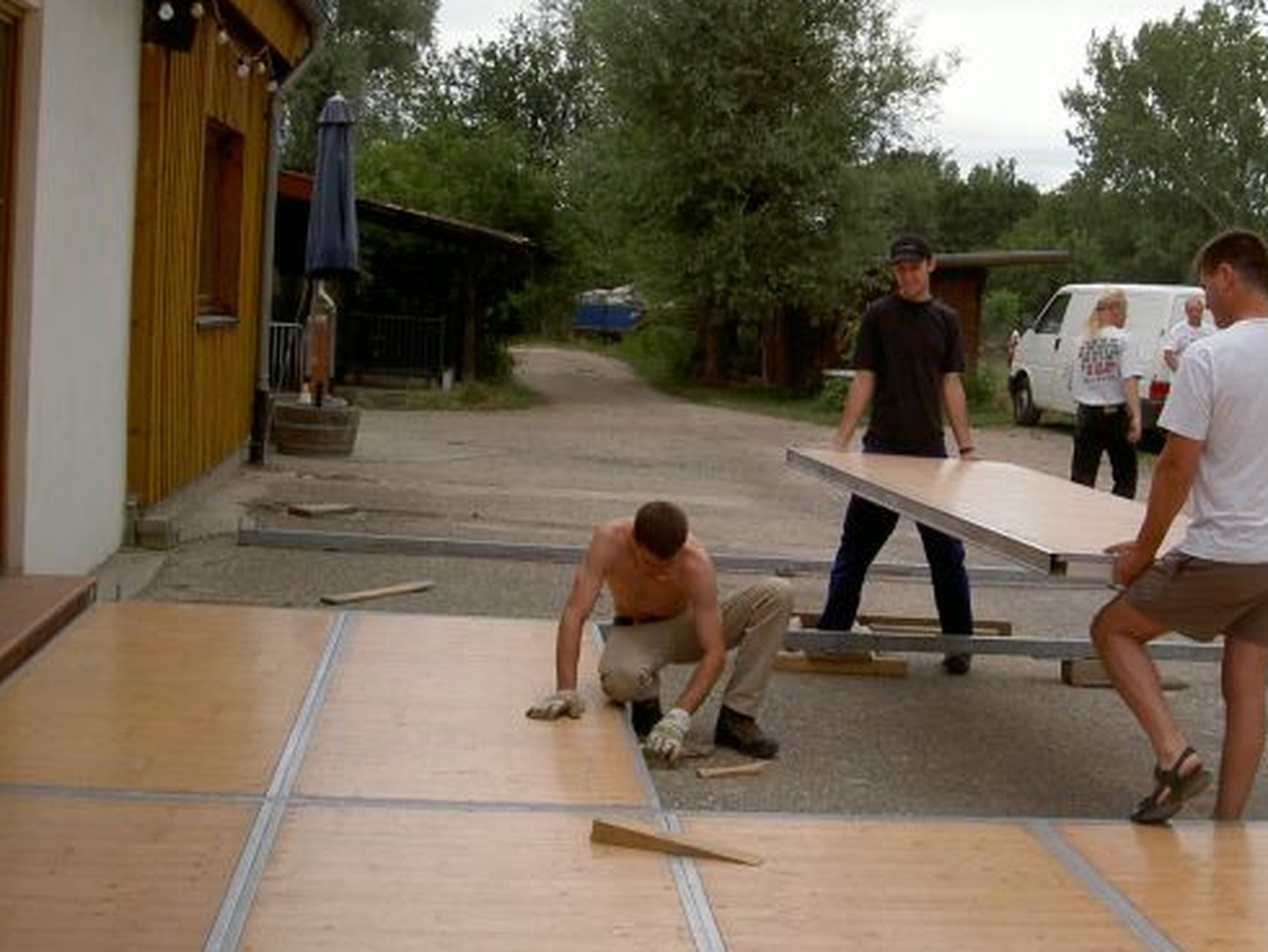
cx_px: 750
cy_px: 404
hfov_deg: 36.0
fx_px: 1942
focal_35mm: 53
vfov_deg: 27.5
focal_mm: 8
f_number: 4.7
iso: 100
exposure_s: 1/333
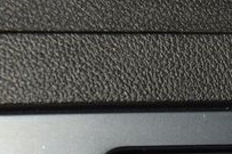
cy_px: 222
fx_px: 2131
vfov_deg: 4.1
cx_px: 269
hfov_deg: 6.2
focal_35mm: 331
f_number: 8
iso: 100
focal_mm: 70
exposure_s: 1/125
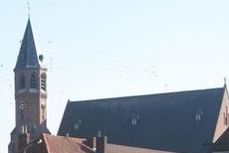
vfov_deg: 8.1
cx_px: -67
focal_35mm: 168
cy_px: 194
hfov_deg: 11.9
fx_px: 1070
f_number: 4.1
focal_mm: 11
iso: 80
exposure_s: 1/500
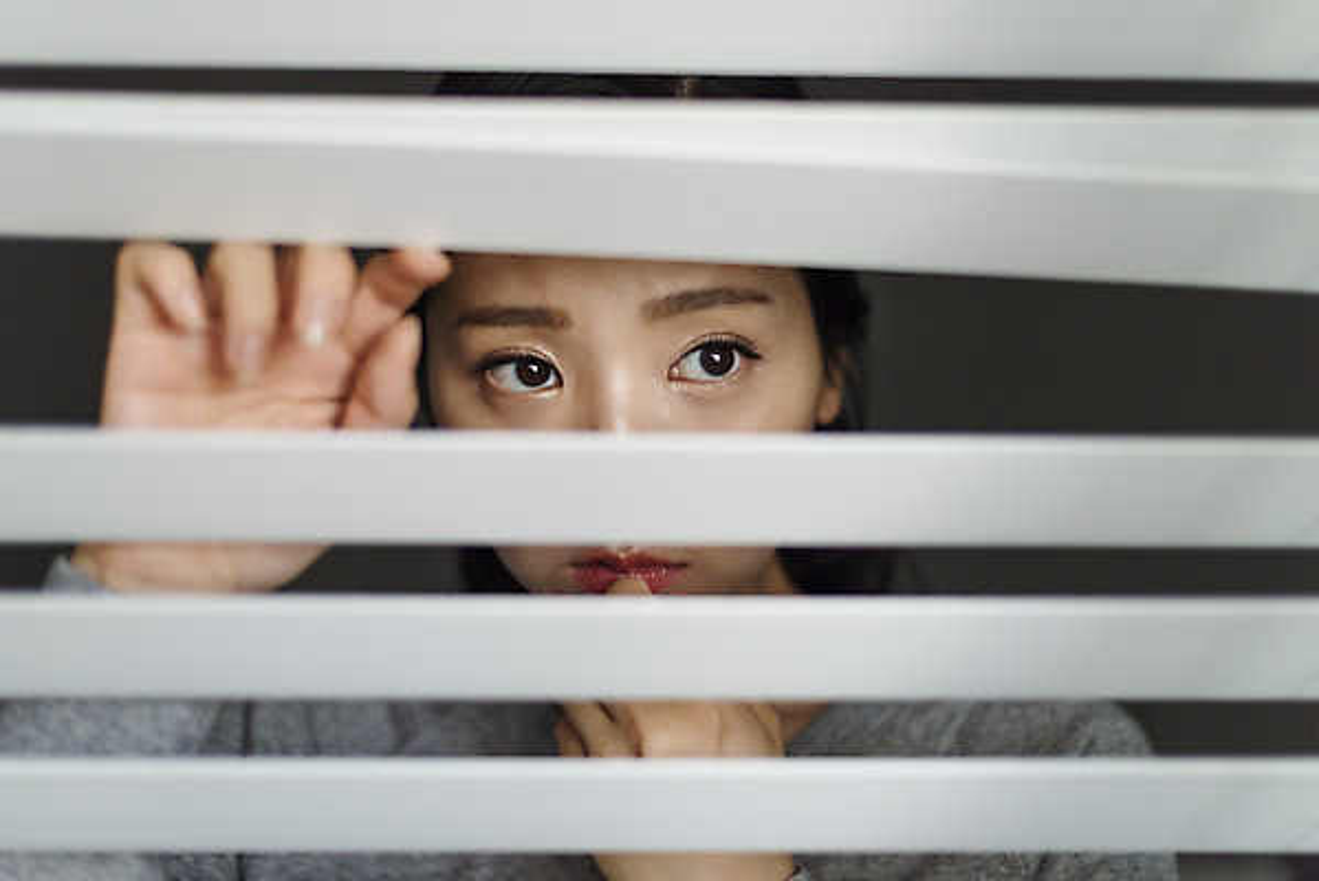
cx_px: 660
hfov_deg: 39.6
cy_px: 440
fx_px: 1833
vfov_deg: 27.0
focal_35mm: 50
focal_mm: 50
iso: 1000
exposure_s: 1/800
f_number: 1.8
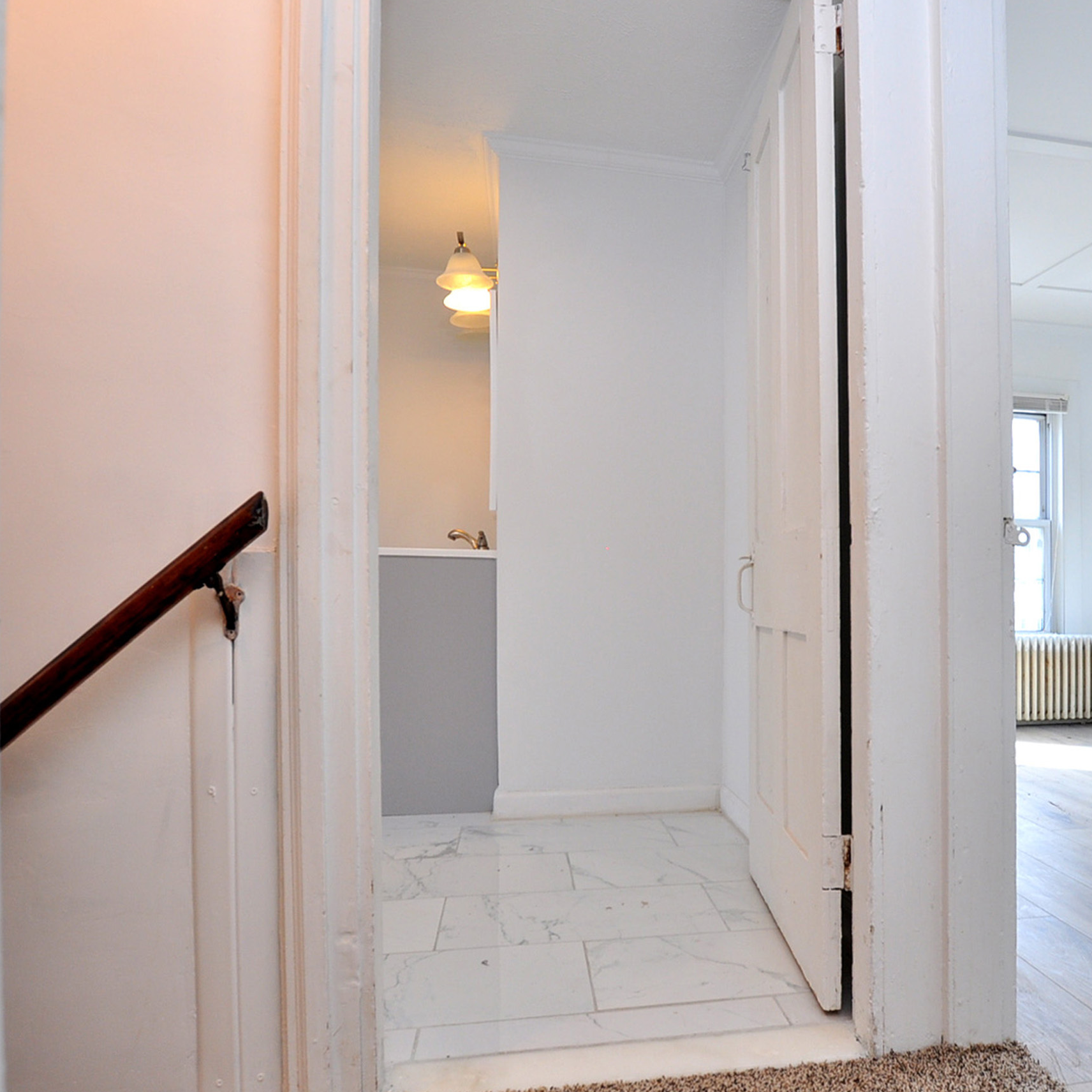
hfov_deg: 64.3
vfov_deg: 65.6
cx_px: 709
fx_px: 847
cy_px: 564
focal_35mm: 24
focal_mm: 11
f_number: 5
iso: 250
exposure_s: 1/40
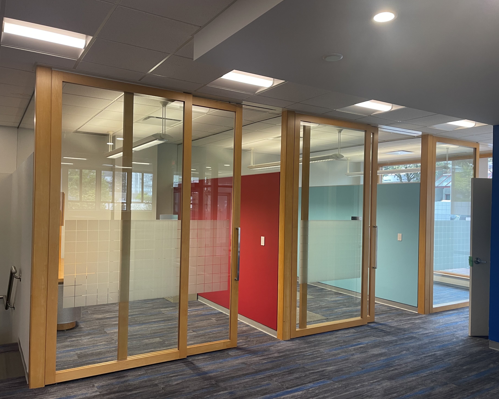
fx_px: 414
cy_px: 203
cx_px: 242
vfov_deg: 51.5
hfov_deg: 62.2
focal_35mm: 28
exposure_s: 1/60
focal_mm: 5.1
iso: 100
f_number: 1.6
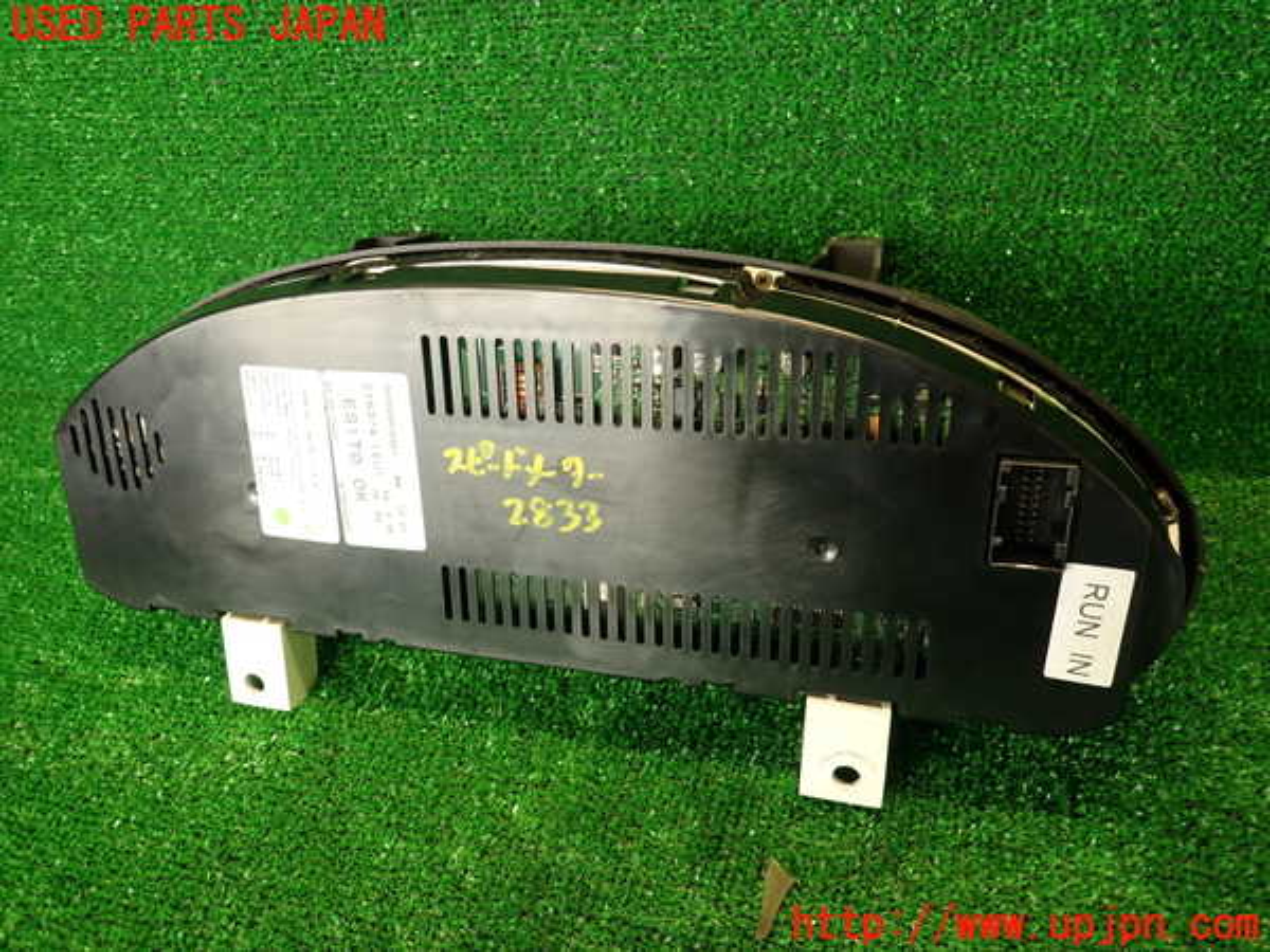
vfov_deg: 54.9
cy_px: 476
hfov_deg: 69.4
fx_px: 917
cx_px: 635
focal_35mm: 25
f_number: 2
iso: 200
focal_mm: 4.5
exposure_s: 1/30
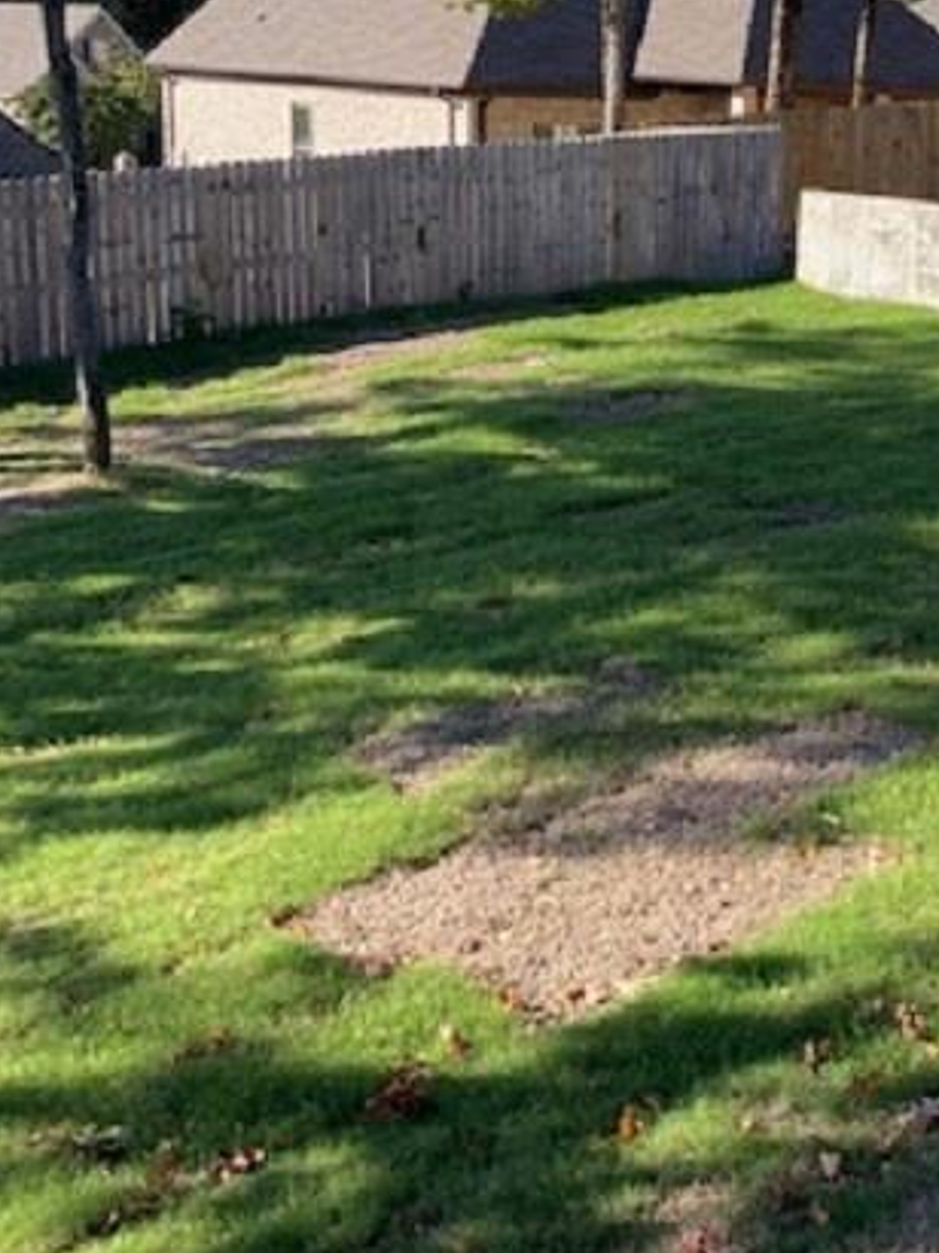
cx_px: 878
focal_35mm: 54
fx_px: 1954
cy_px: 666
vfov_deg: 35.5
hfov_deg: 26.0
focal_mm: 4.25
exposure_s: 1/685
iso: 32
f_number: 1.8
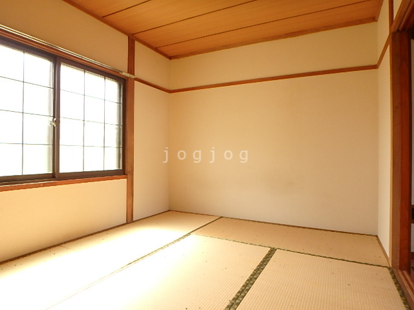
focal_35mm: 21
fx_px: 251
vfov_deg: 63.4
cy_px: 155
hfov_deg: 79.0
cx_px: 207
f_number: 3.5
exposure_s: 1/60
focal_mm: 3.7
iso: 200
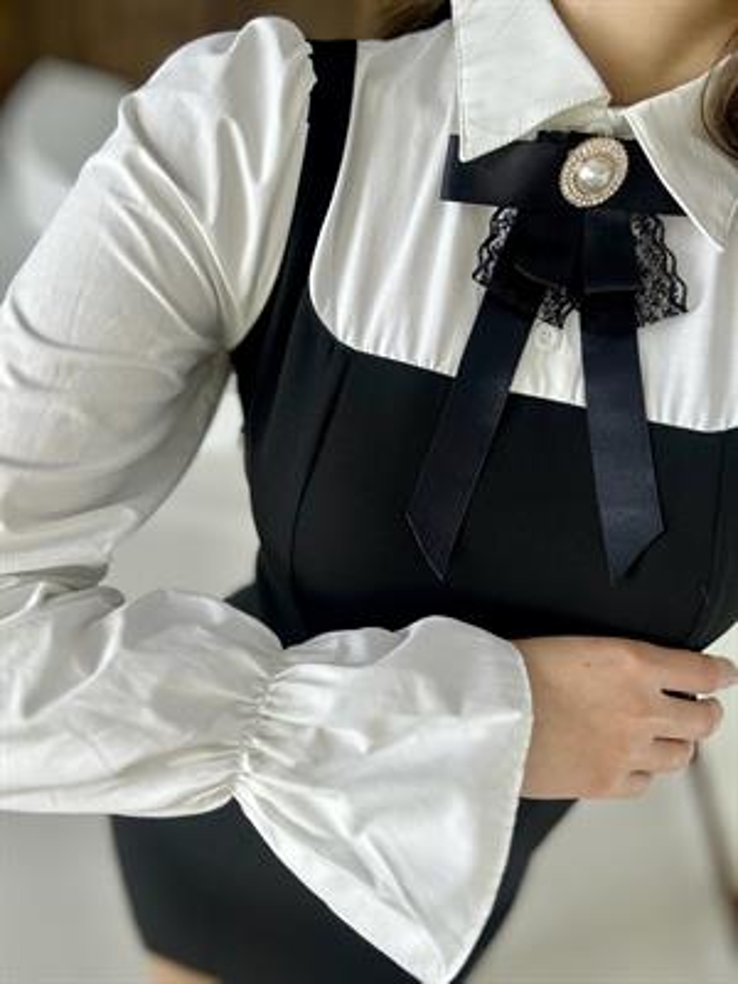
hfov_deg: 46.8
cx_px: 369
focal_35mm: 30
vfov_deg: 60.0
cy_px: 492
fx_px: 853
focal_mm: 2.69
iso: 25
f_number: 1.9
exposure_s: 1/121
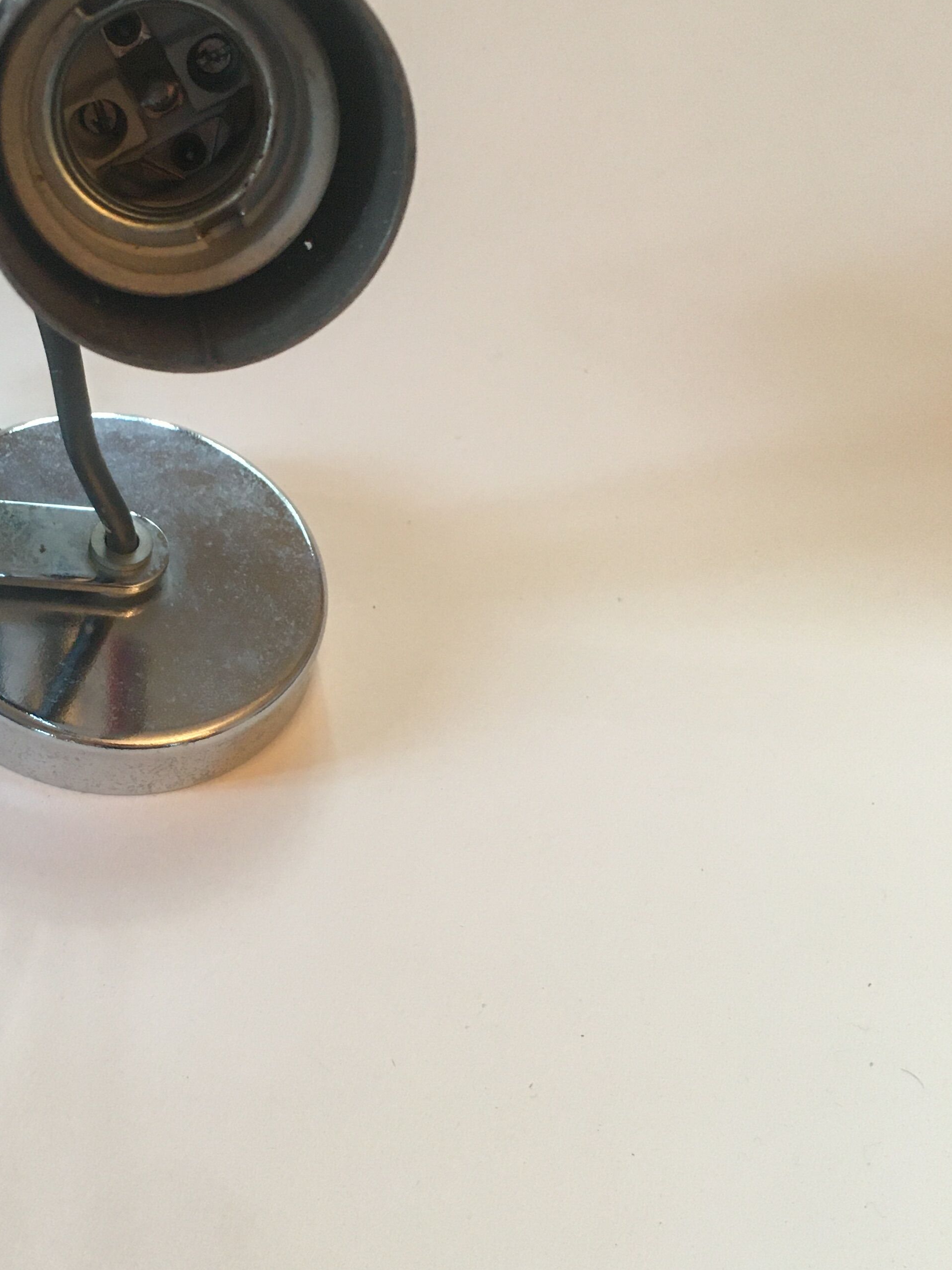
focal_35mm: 46
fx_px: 1687
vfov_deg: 41.2
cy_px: 588
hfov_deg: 30.8
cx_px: 210
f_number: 2.2
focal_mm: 4.15
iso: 160
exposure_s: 1/33
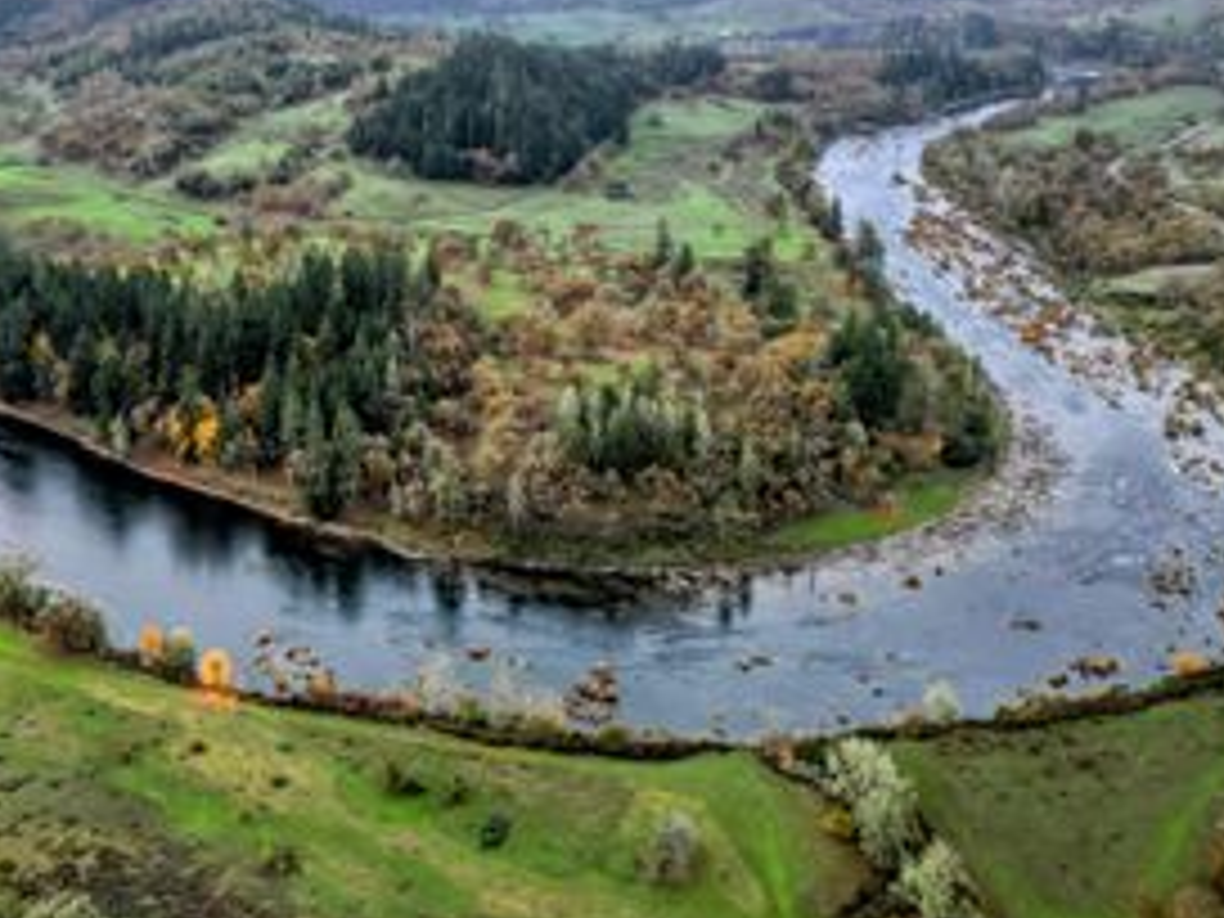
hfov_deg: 48.5
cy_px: 223
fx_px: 1344
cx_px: 452
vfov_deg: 36.8
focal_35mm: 38
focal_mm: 6.72
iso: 140
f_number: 1.7
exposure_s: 1/1600
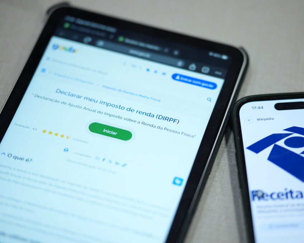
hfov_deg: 15.1
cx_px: 178
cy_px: 122
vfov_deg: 12.1
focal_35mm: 128
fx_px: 1147
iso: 100
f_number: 1.2
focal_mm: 75
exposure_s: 1/60
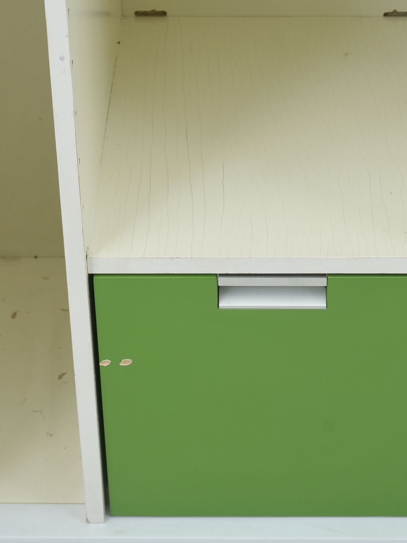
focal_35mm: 119
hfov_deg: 12.4
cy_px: 269
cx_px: 266
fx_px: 1866
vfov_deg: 16.6
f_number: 9
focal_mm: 48
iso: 200
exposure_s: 1/160
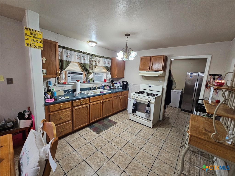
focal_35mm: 13
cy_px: 88
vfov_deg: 89.9
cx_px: 118
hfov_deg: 106.2
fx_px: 88
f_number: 2.2
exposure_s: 1/60
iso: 250
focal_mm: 2.2
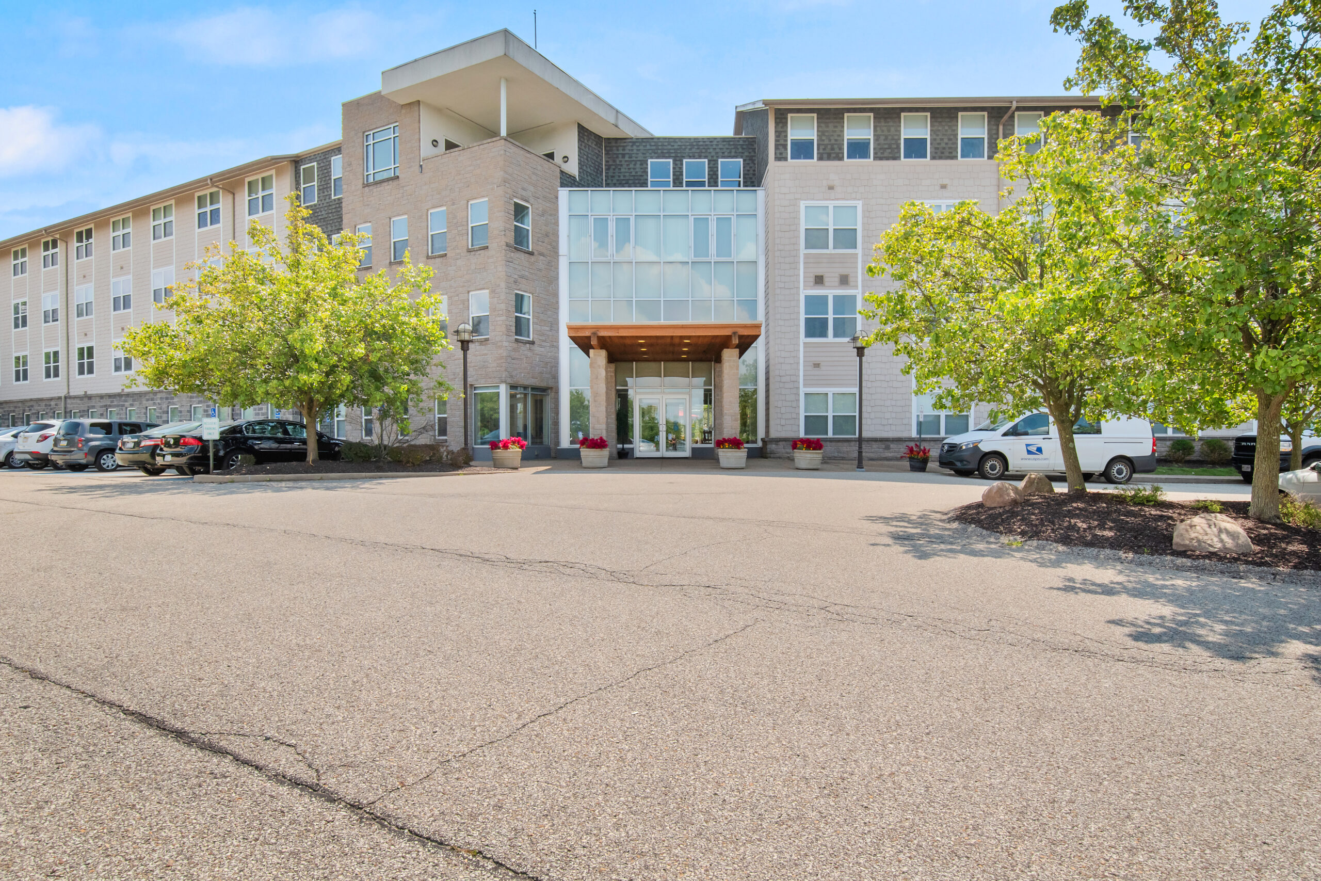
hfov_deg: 81.2
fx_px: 771
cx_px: 660
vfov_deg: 59.5
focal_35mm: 21
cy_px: 440
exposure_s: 1/2000
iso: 400
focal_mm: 14
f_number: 8
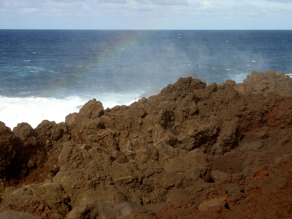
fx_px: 633
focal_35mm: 75
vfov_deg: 19.6
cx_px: 146
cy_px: 110
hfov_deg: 26.0
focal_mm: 12.4
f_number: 7.1
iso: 50
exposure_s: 1/200
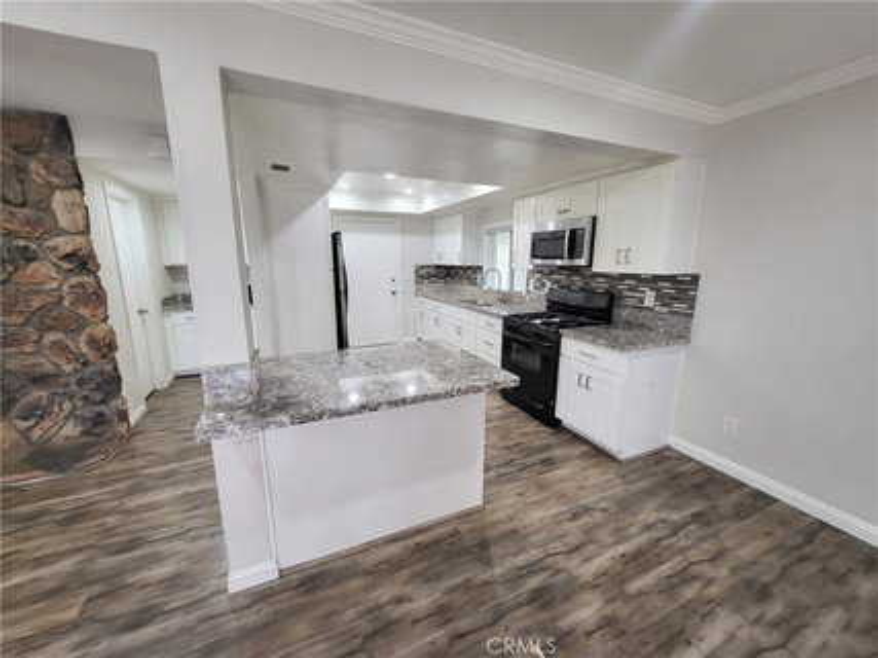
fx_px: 330
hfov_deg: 106.2
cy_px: 329
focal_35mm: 13
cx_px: 439
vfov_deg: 89.9
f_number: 2.2
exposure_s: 1/60
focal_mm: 1.74
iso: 200
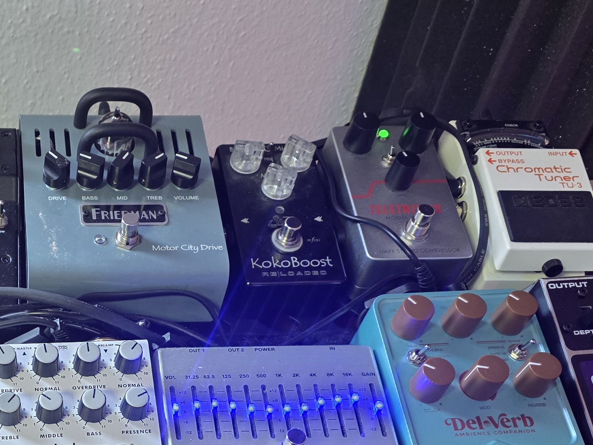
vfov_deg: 24.8
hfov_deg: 33.0
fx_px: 942
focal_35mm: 55
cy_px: 482
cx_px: 48
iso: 320
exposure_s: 1/100
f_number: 1.7
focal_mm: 6.3
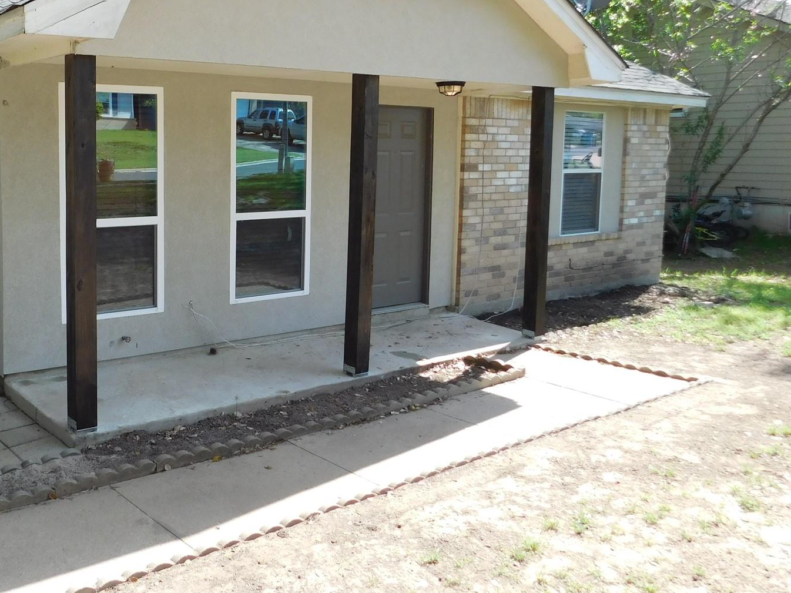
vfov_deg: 40.4
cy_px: 225
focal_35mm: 35
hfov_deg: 50.3
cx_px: 192
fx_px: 800
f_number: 3
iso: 125
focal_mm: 4
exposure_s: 1/400
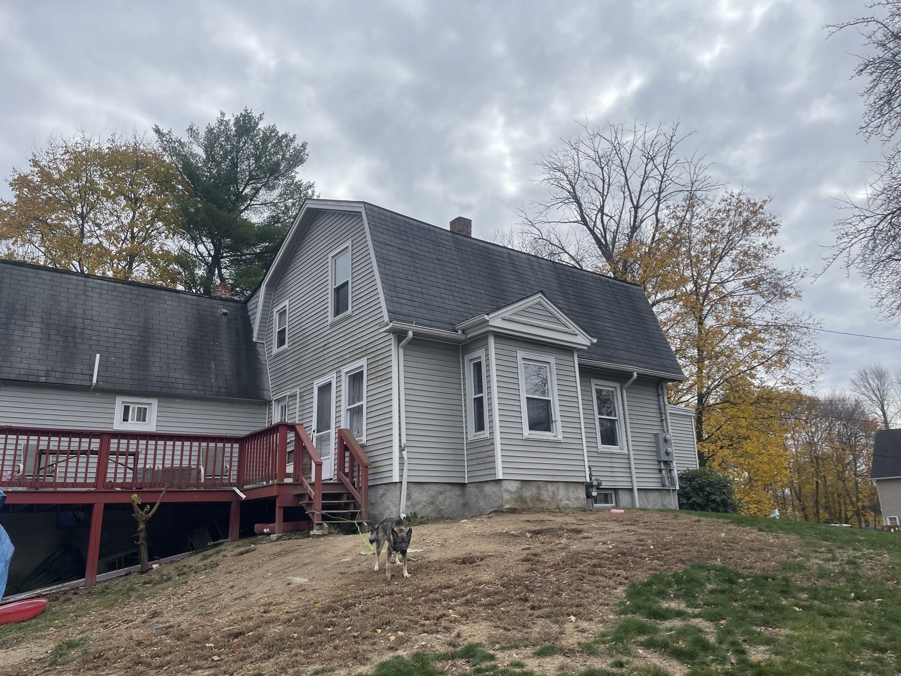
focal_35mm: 25
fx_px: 651
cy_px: 338
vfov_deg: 54.9
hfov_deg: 69.4
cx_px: 450
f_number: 1.6
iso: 32
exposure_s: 1/3086
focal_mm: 5.1
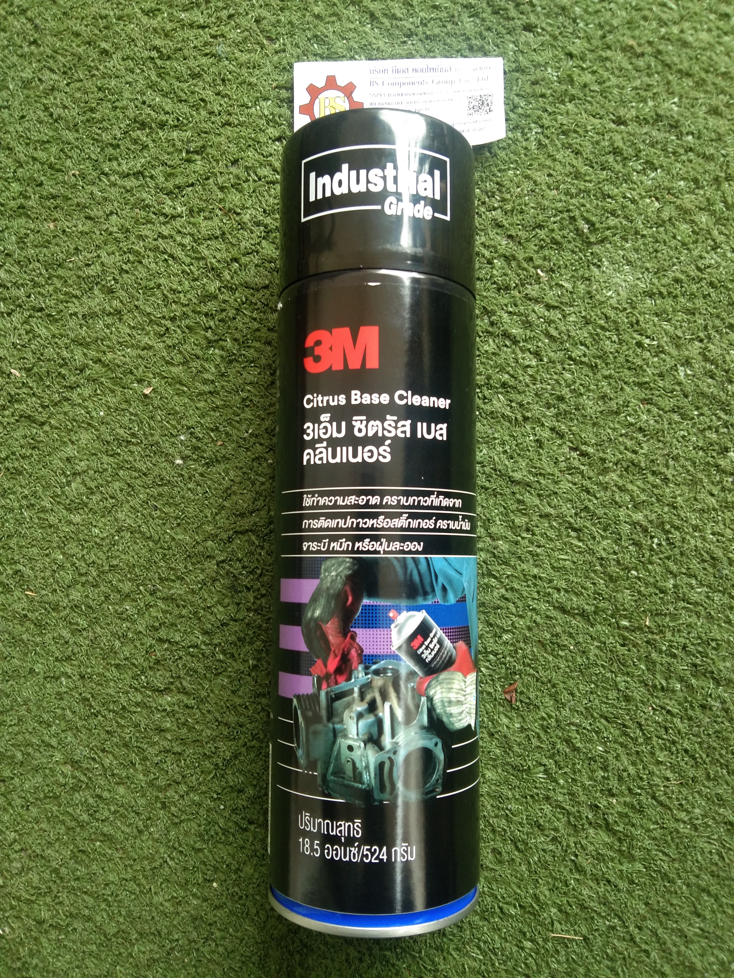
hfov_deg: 46.8
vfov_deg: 60.0
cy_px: 489
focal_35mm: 30
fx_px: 848
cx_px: 367
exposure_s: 1/50
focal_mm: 3.65
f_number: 2.2
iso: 208
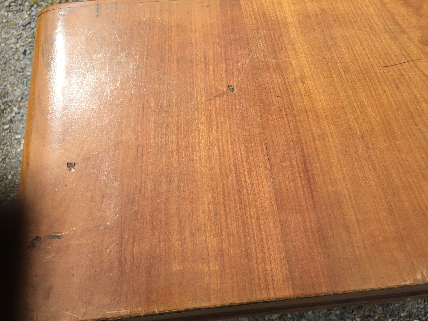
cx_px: 214
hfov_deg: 61.7
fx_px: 359
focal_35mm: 29
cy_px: 160
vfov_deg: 48.2
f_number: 2.2
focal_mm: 4.15
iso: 32
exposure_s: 1/2083
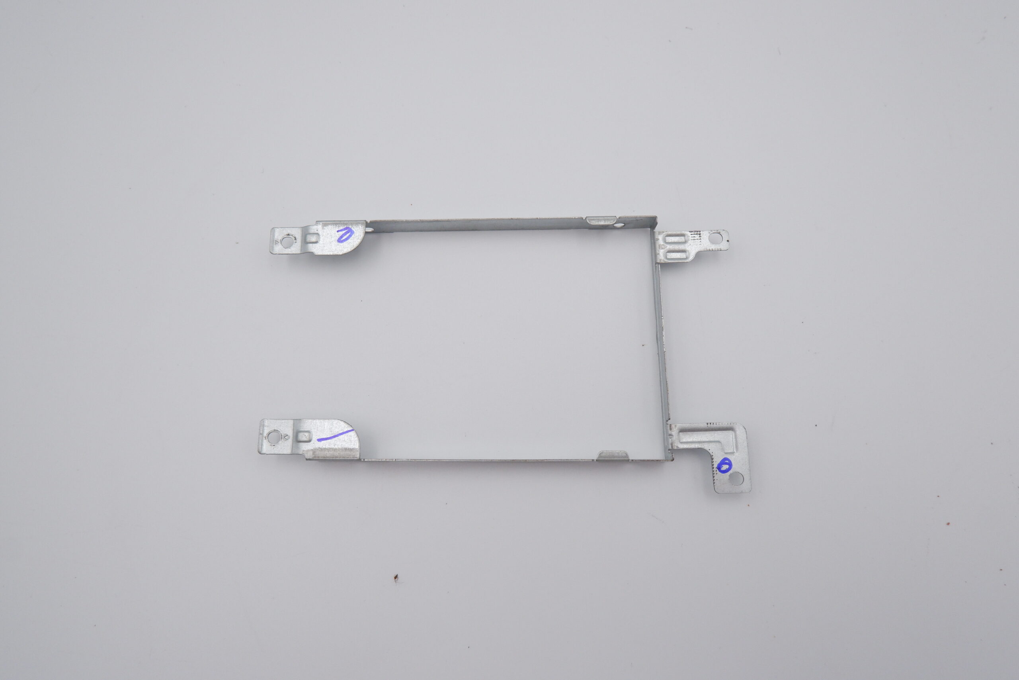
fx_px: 651
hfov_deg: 76.1
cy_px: 340
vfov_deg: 55.1
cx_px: 510
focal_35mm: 23
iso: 1250
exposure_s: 1/480
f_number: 8
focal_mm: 15.2
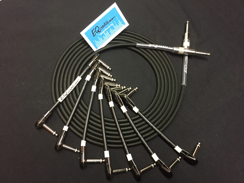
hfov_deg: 61.7
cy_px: 92
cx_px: 122
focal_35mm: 29
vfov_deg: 48.2
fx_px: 204
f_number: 2.2
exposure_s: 1/30
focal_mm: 4.15
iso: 250
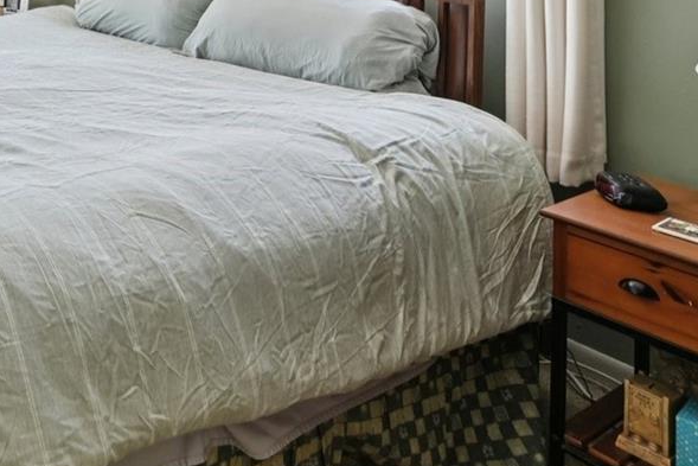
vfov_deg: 29.0
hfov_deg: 38.8
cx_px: -117
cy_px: -127
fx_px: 737
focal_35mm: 38
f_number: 8
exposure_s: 1/30
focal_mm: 14
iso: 400
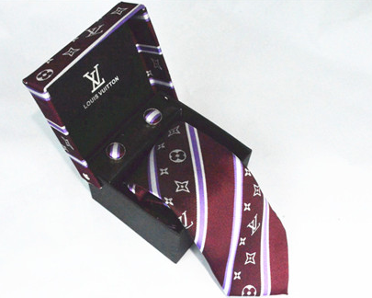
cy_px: 148
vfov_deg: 33.4
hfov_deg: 41.1
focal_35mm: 45
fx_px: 495
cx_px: 170
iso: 6400
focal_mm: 26
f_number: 22
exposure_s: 1/250
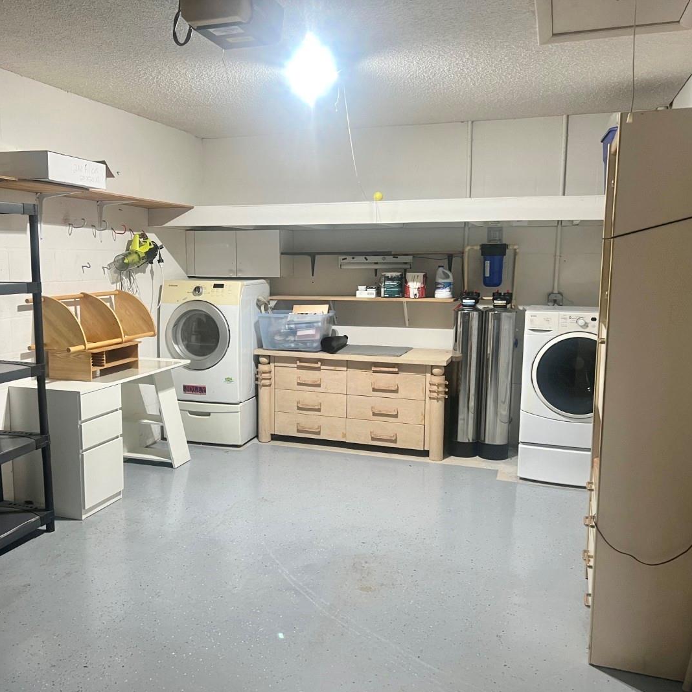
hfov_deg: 52.4
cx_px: 299
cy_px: 349
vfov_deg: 52.5
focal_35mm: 31
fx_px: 701
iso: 125
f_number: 1.5
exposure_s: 1/64
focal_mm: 5.7
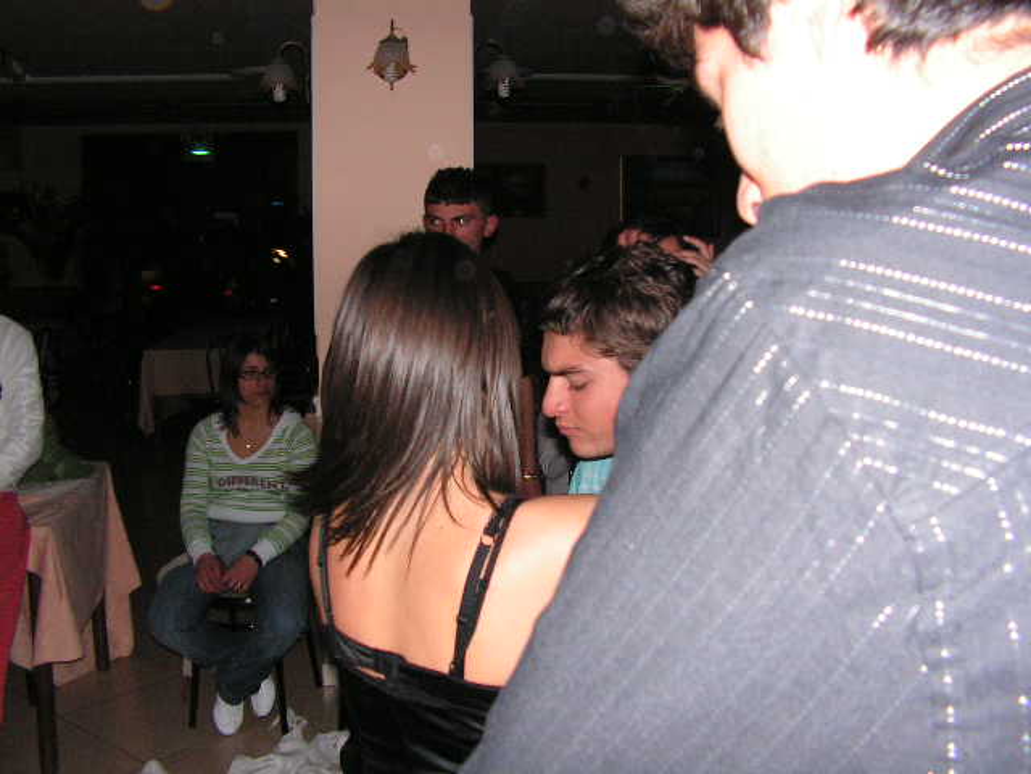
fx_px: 1072
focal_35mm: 36
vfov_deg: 39.7
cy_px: 387
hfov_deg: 51.4
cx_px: 516
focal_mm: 6
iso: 200
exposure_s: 1/40
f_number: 3.2
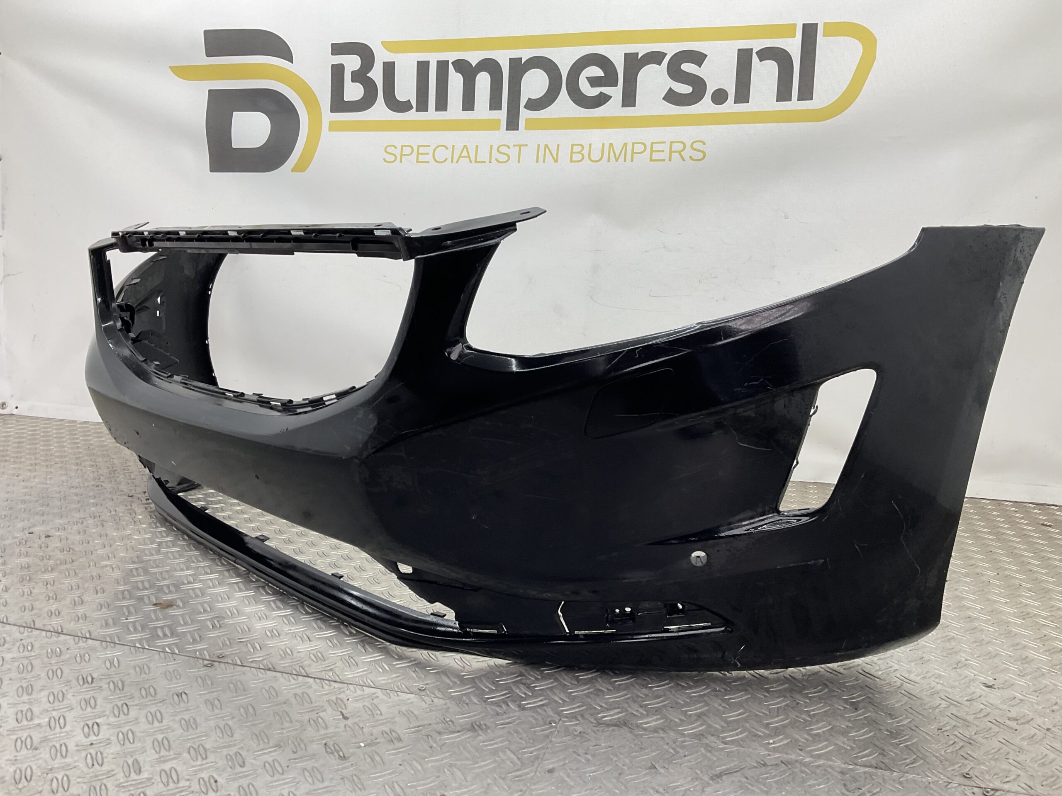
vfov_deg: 48.2
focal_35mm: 29
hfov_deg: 61.7
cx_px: 531
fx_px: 890
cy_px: 398
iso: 25
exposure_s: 1/100
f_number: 1.8
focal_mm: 3
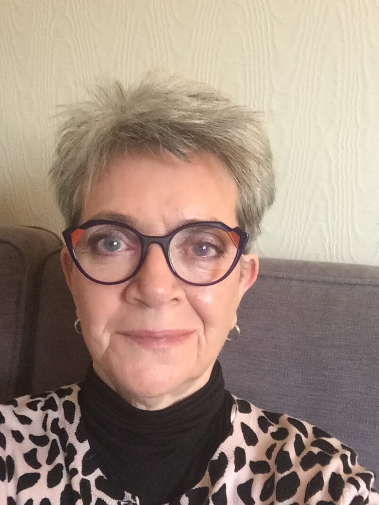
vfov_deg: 49.9
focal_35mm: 37
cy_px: 292
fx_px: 540
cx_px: 163
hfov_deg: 38.6
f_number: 2.2
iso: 320
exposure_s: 1/33
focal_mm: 2.65
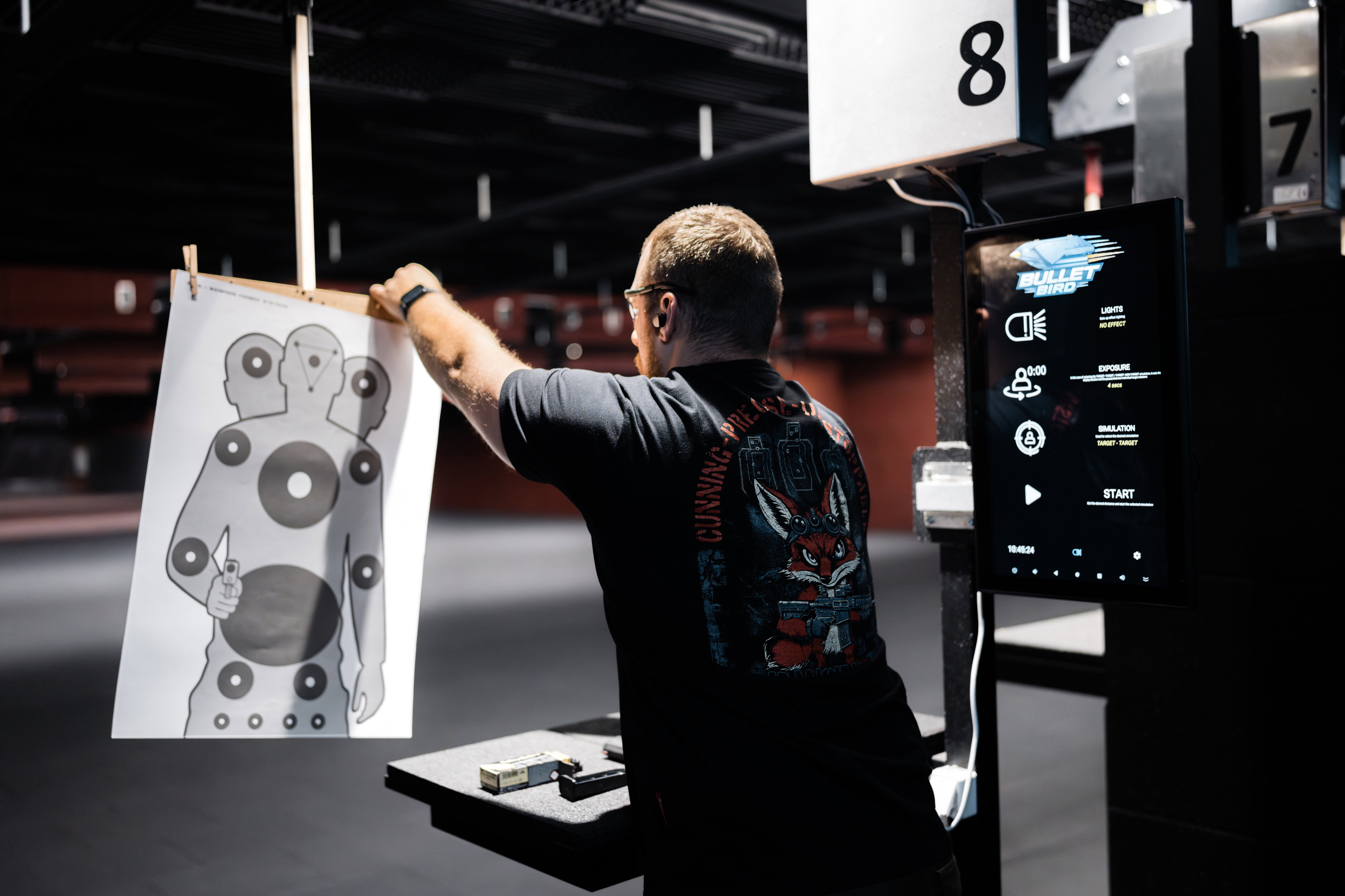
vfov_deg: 37.8
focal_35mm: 35
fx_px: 1307
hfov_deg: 54.4
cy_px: 448
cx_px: 672
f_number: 1.4
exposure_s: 1/250
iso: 800
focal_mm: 35
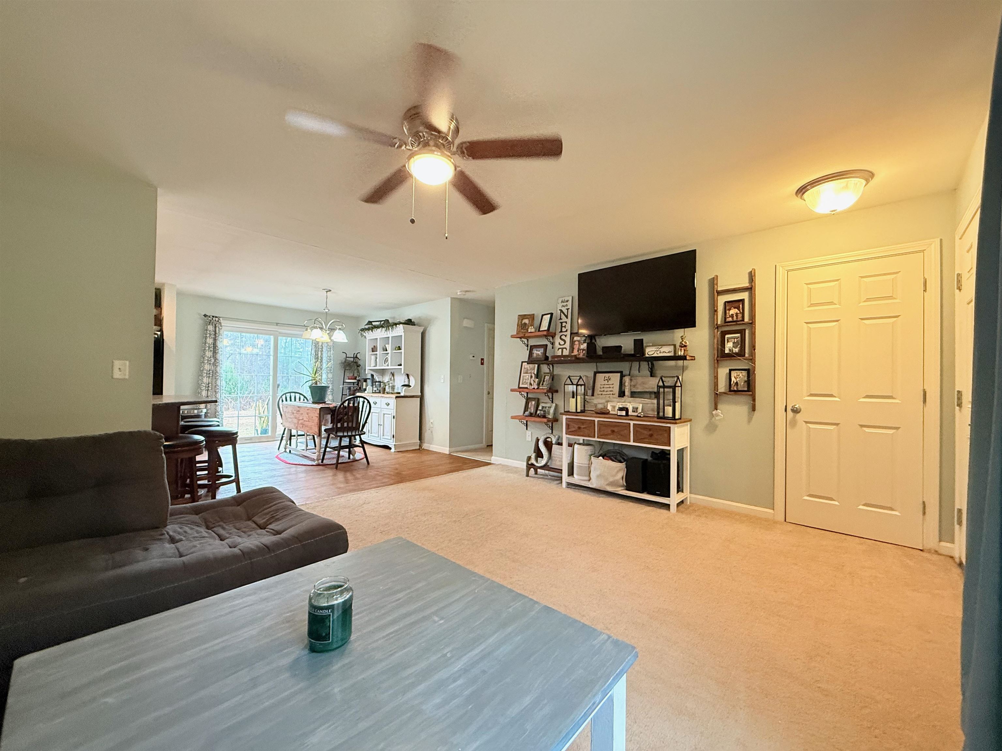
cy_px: 376
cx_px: 501
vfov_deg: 85.7
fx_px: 405
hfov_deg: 102.1
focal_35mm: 14
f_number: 2.2
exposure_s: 1/60
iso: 400
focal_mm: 2.22
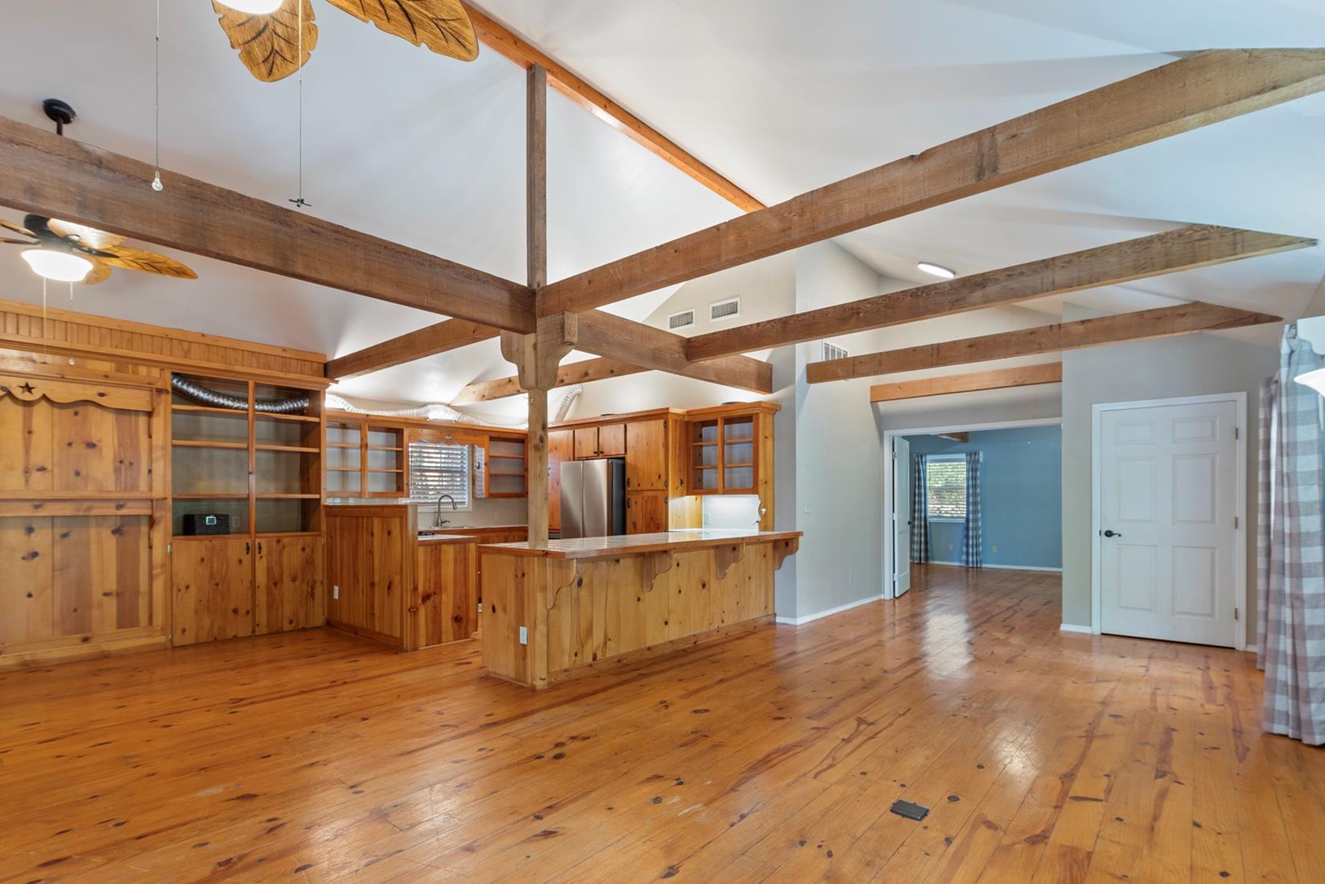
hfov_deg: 93.3
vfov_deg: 70.1
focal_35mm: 17
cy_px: 508
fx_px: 626
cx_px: 655
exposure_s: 1/2
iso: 400
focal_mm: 14
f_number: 8
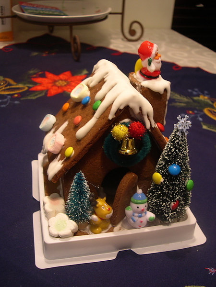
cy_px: 144
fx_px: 316
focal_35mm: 38
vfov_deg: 49.0
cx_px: 108
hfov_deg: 37.7
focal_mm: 8
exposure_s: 1/5.4
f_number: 2.8
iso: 100
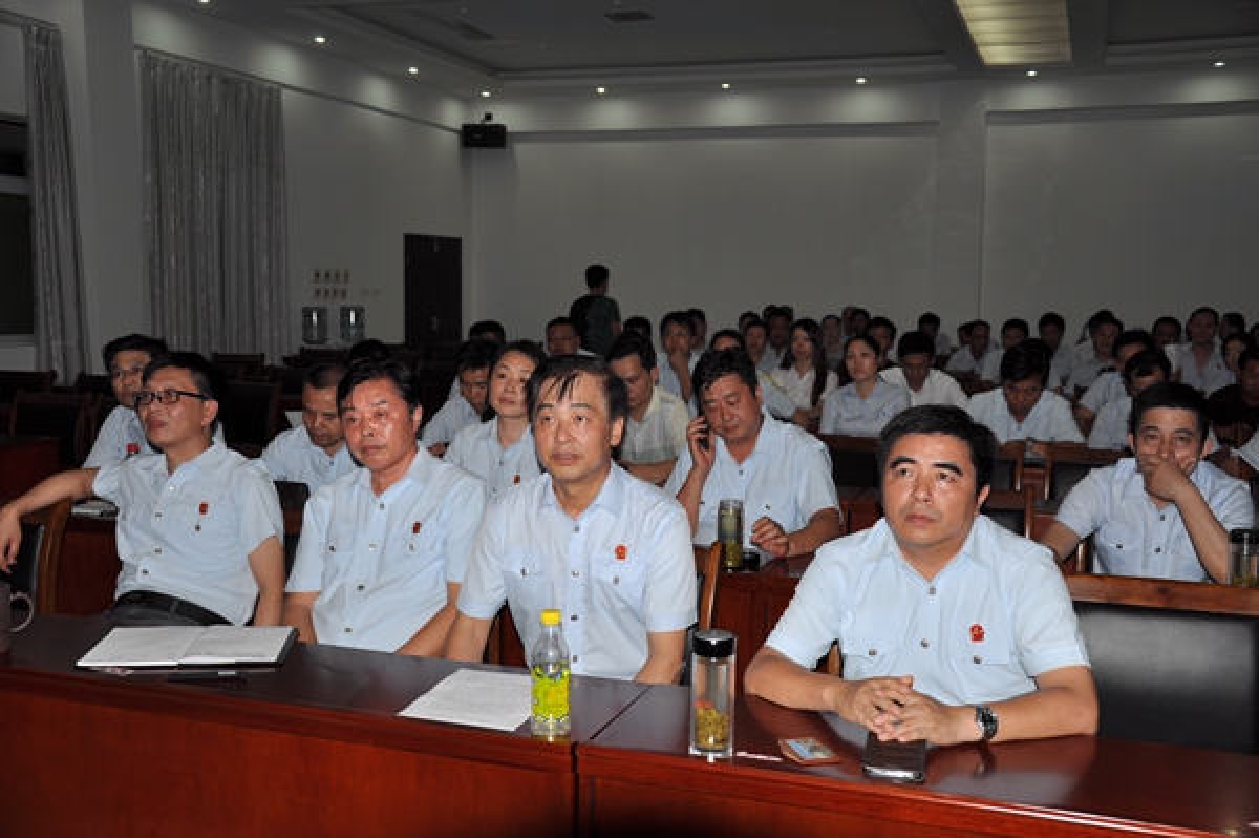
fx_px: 1310
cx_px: 630
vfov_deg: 35.4
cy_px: 419
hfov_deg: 51.3
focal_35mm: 38
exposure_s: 1/60
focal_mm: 25
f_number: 4
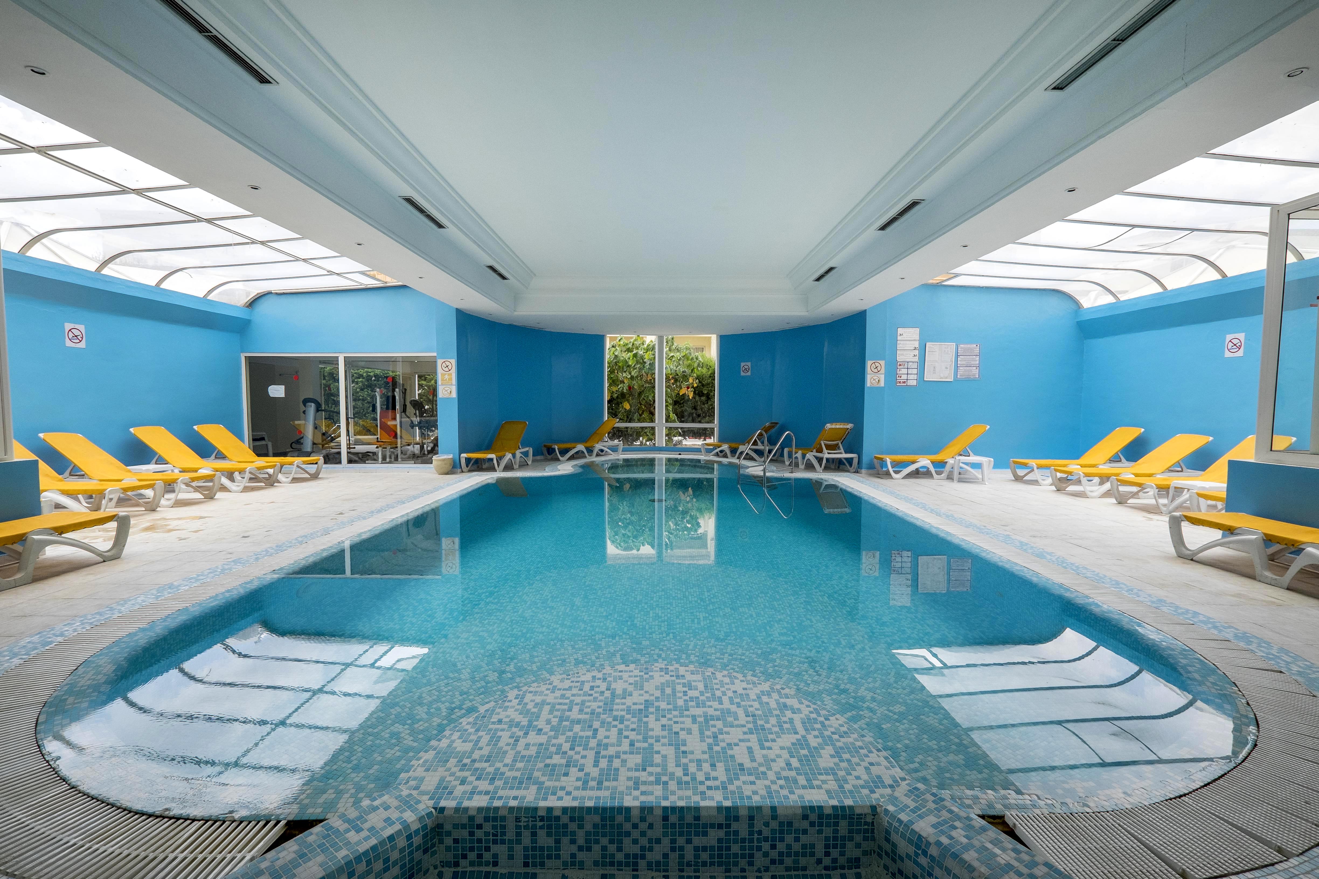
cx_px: 660
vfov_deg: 77.3
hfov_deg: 100.4
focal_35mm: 15
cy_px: 440
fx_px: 550
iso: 800
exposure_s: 1/300
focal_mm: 10
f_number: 8
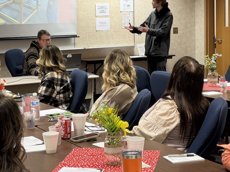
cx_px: 99
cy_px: 42
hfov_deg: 23.5
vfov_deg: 17.7
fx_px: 551
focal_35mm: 83
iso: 125
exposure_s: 1/60
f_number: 1.78
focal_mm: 6.76
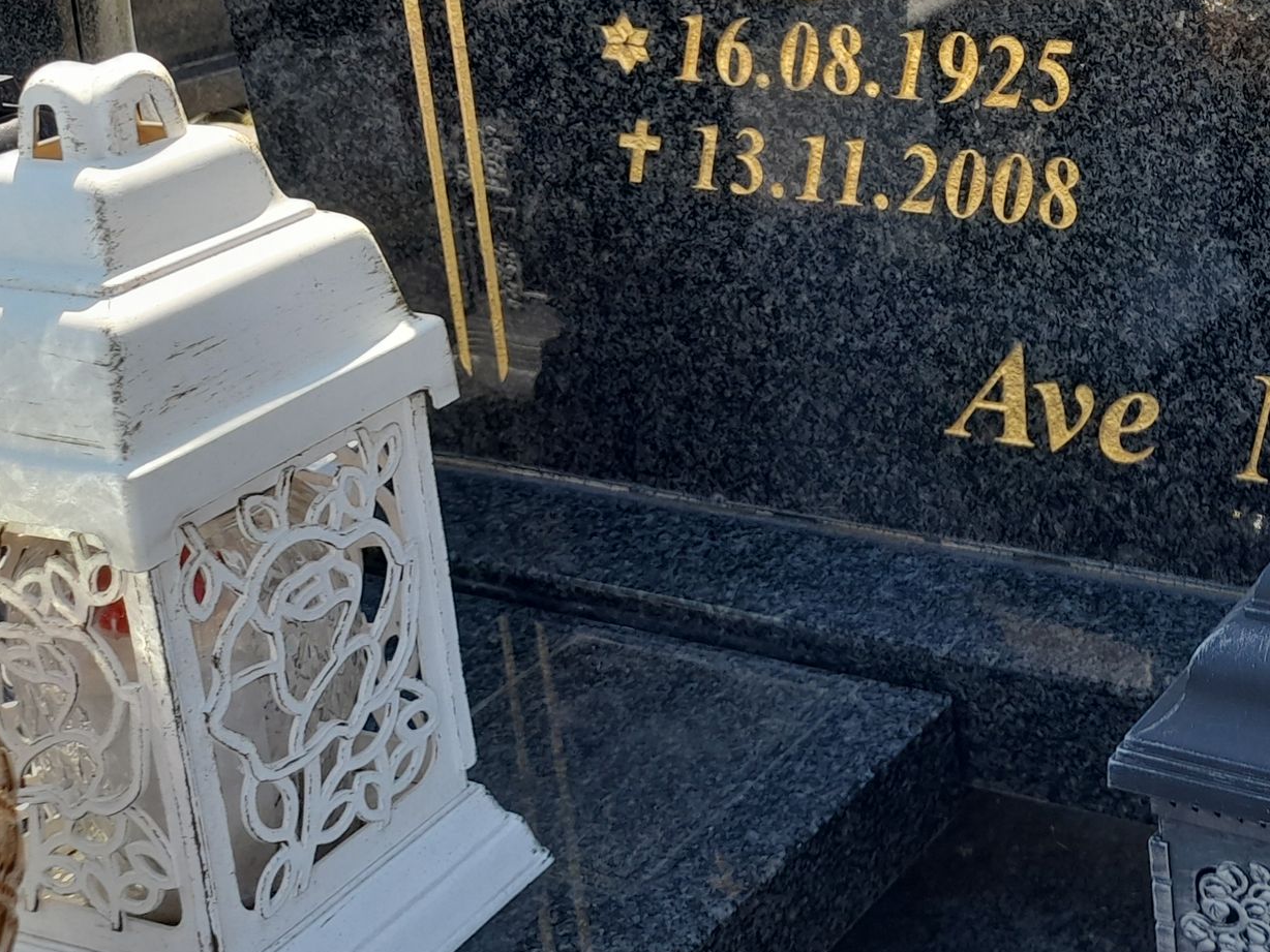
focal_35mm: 57
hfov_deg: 30.8
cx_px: 1328
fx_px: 2091
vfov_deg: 24.5
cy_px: -6
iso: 20
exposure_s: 1/134
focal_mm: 4.6
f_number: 2
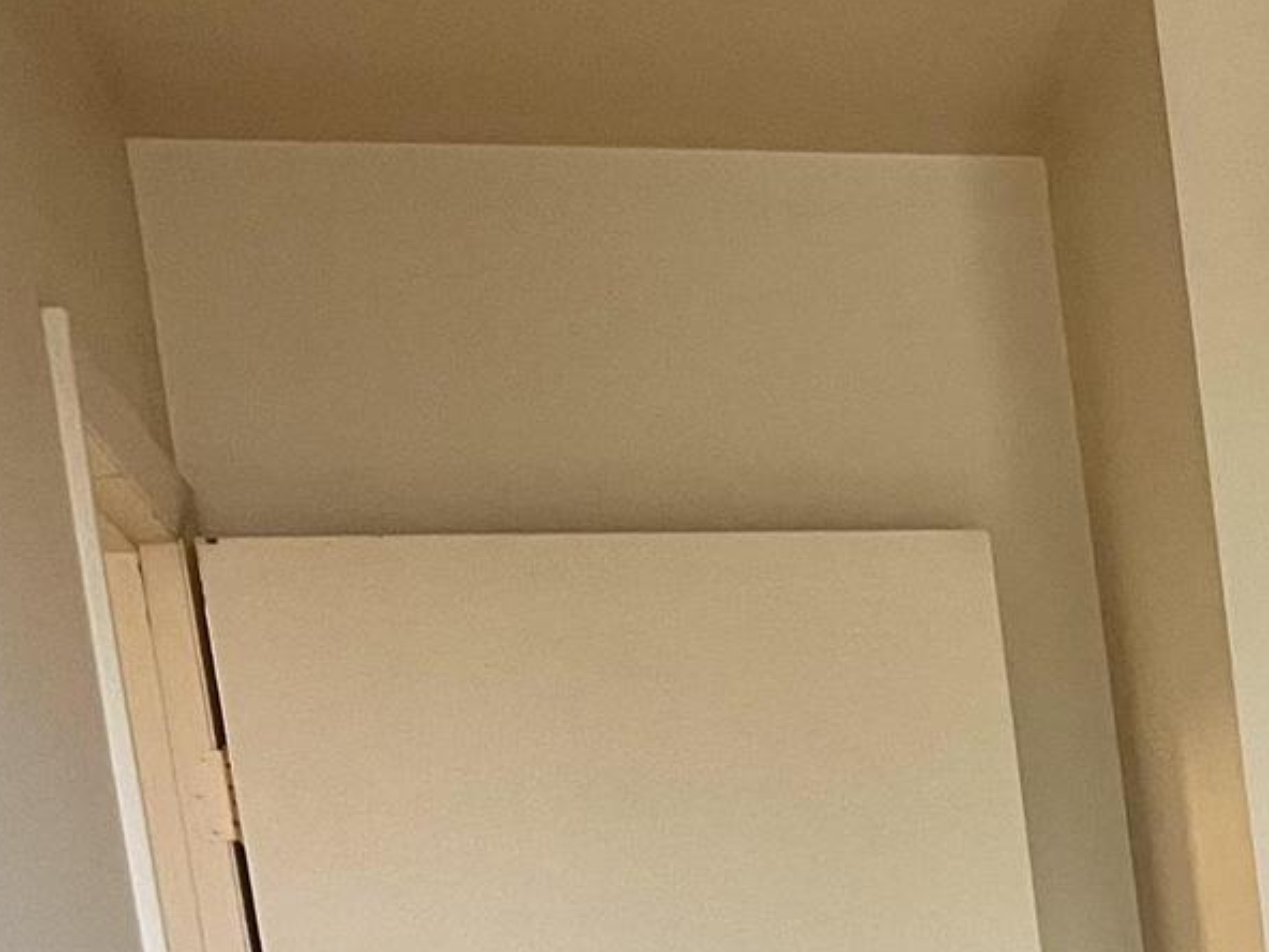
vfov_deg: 14.7
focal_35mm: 90
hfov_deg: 18.6
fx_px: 3299
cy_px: 1623
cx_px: 2028
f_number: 1.6
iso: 125
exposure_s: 1/73
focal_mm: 5.1
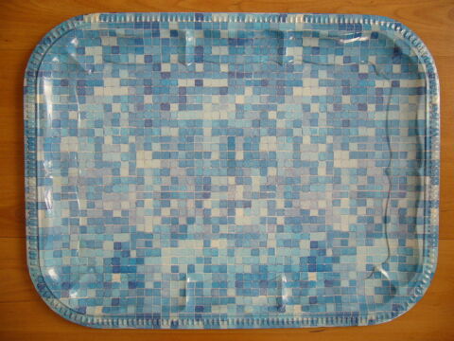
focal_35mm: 35
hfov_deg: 52.6
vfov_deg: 40.7
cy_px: 170
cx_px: 227
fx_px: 459
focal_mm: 5.8
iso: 80
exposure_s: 1/50
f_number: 2.8
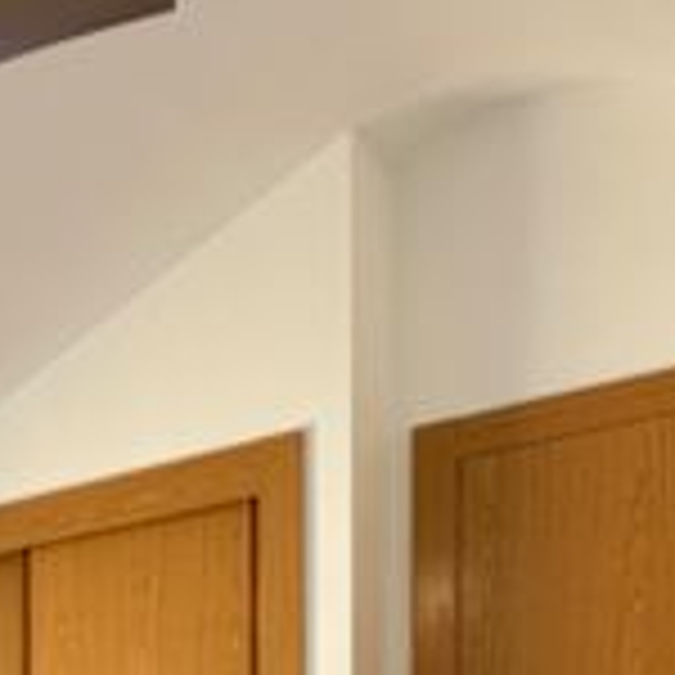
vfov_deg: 24.7
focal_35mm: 58
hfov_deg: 24.1
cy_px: 936
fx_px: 1280
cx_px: -299
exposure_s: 1/99
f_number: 2.2
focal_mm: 2.22
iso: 100
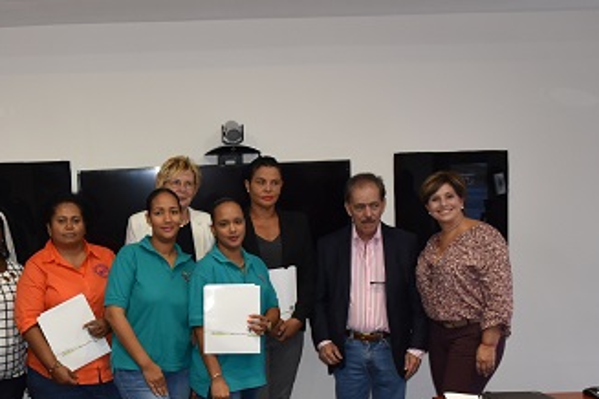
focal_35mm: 55
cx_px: 119
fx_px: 915
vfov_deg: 24.5
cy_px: 278
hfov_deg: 35.1
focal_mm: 20
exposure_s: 1/60
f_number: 3.5
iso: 900
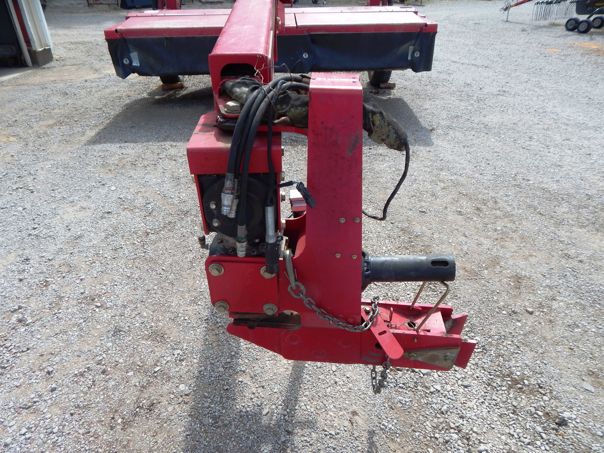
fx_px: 384
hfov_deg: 76.4
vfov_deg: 61.1
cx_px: 302
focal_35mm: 22
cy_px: 226
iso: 125
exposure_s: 1/1000
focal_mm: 4
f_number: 3
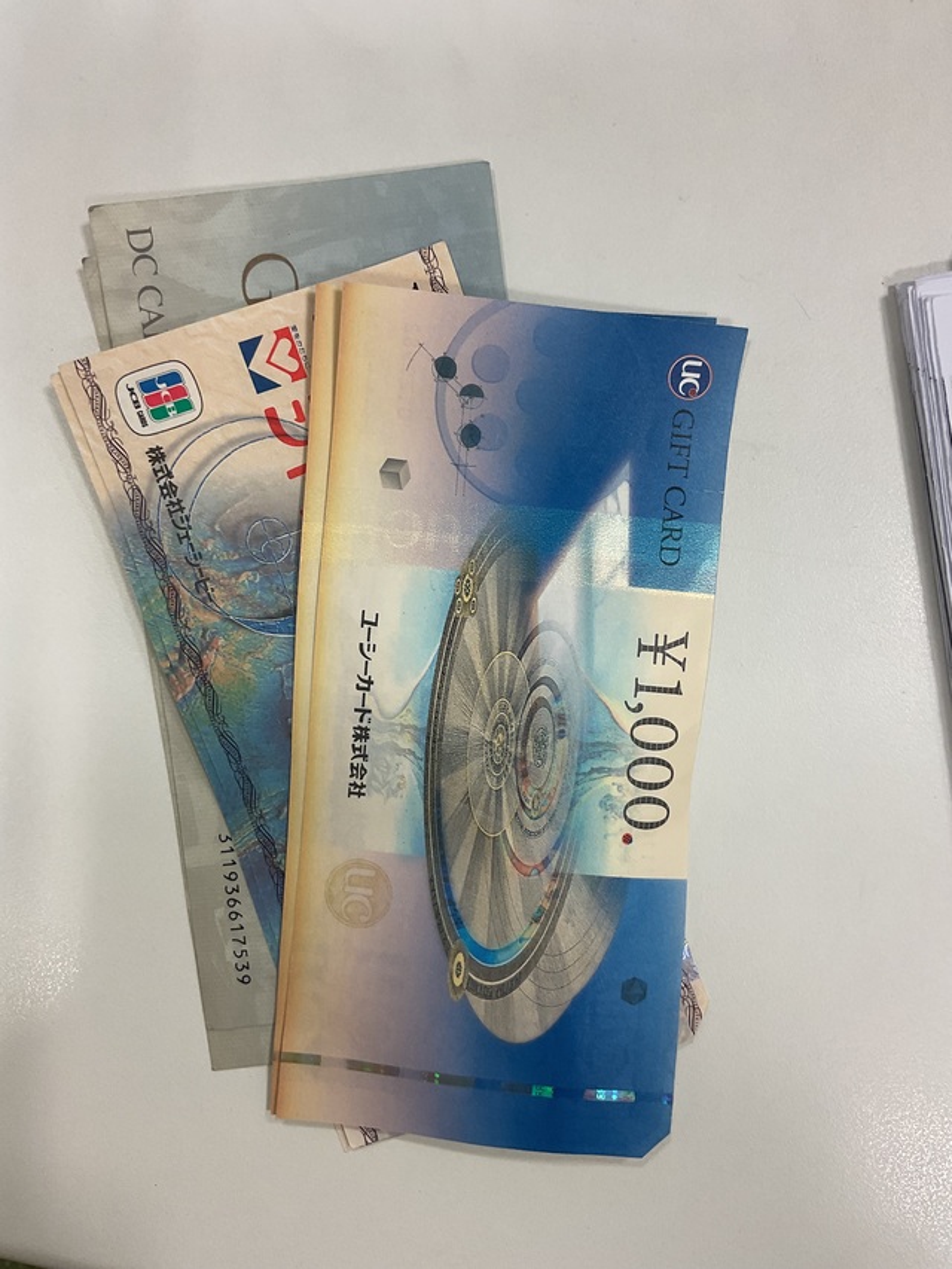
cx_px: 476
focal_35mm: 29
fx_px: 1063
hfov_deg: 48.2
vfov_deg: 61.7
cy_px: 634
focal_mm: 3
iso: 40
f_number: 1.8
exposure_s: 1/100
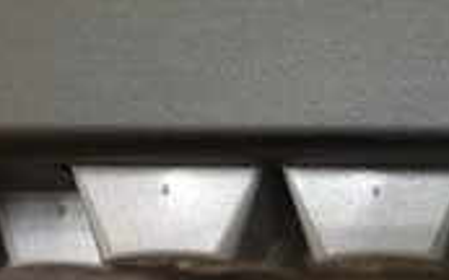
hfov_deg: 26.7
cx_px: 491
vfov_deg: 18.3
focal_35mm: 71
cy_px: 158
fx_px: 869
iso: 200
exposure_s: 1/25
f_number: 2.2
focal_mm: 4.15
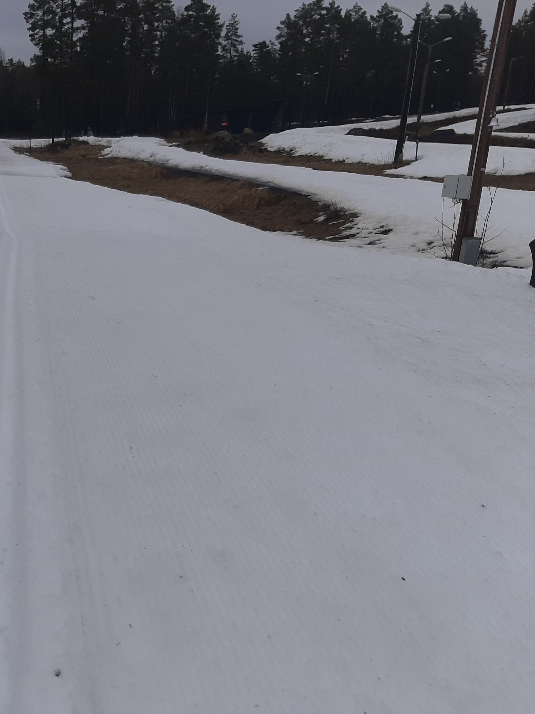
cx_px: 70
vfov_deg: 52.6
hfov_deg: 38.3
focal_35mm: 35
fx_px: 721
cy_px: 360
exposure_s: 1/2584
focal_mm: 3.93
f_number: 1.7
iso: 40
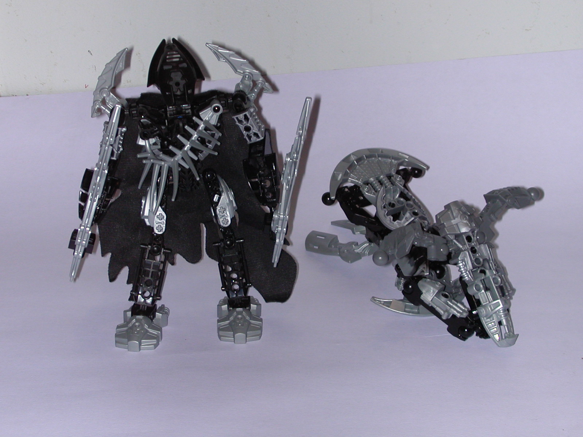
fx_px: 1145
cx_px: 292
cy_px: 218
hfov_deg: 28.6
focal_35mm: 68
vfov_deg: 21.6
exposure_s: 1/59.9
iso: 100
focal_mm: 10.4
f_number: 3.7
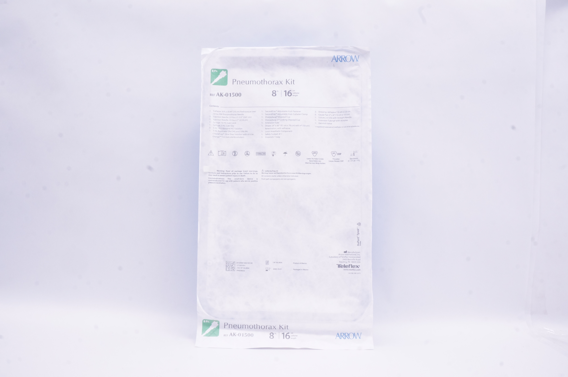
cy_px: 188
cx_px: 284
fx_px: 426
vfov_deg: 47.8
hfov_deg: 67.4
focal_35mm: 27
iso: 1600
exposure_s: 1/25
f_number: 20
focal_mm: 18
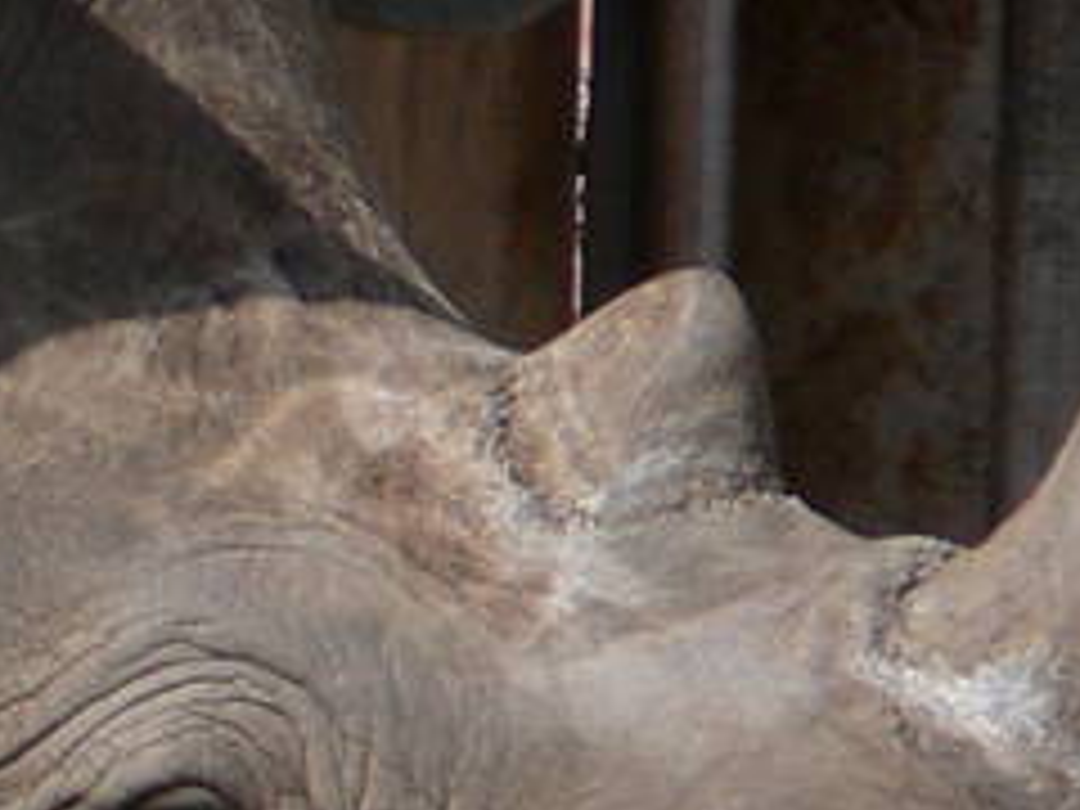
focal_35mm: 2797
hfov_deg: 0.7
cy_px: 536
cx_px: -1566
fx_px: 87265
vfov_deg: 0.5
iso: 80
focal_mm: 88.8
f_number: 5.6
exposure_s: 1/500
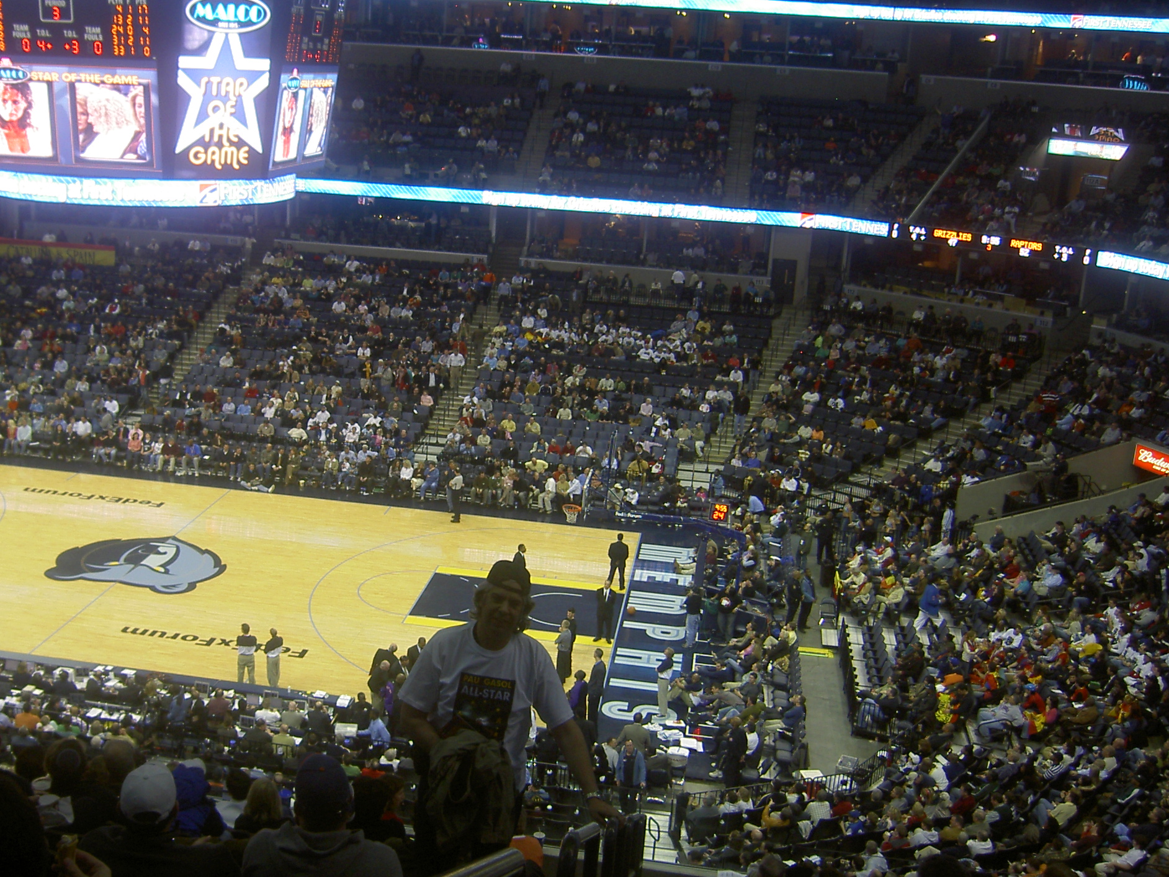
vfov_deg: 35.1
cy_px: 488
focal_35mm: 41
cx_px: 486
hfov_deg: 45.6
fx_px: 1385
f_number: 2.8
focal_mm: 5.6
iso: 50
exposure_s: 1/30
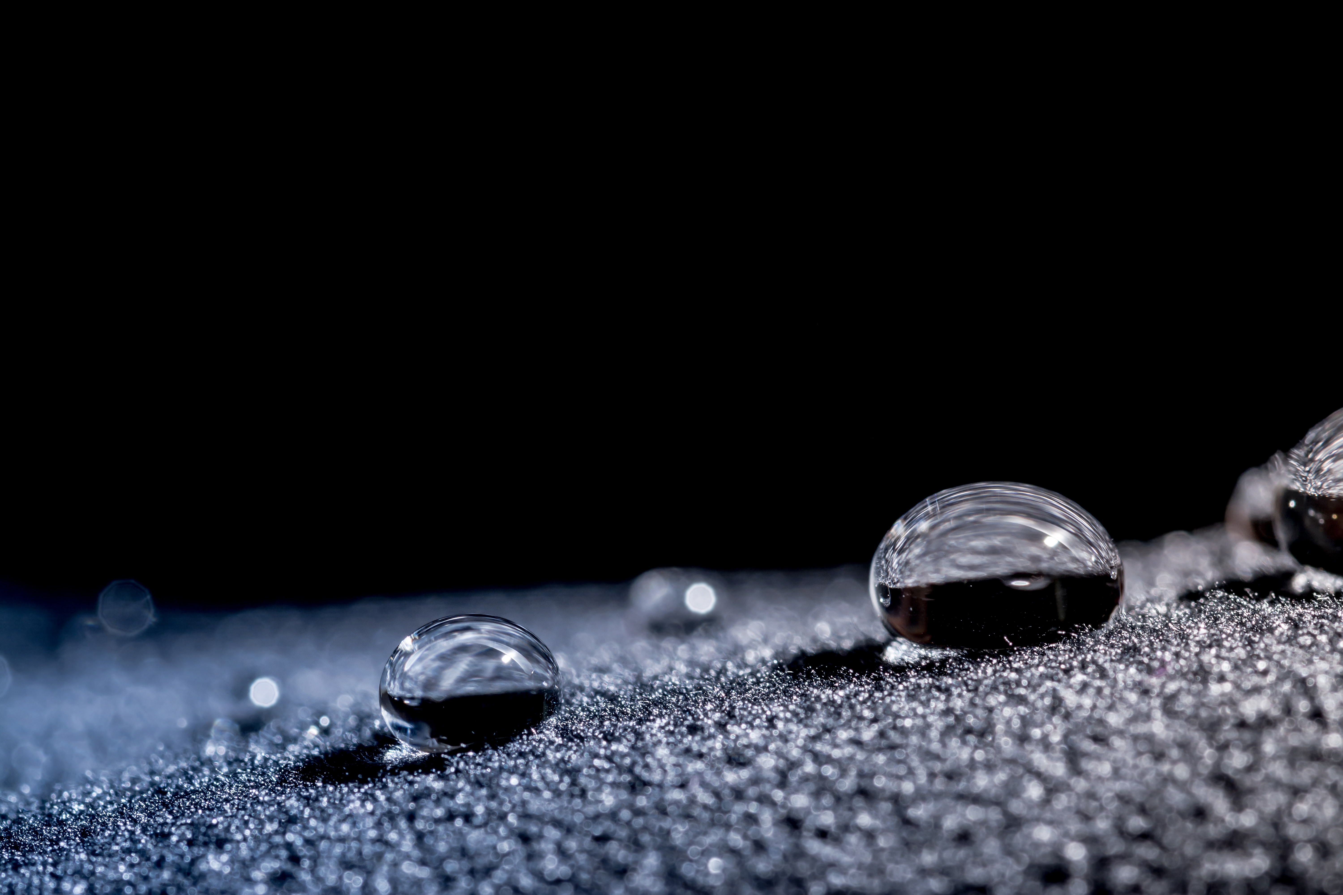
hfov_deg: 13.0
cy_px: 448
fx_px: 5875
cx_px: 672
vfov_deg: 8.7
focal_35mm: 158
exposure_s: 1/200
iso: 250
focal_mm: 105
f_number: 16
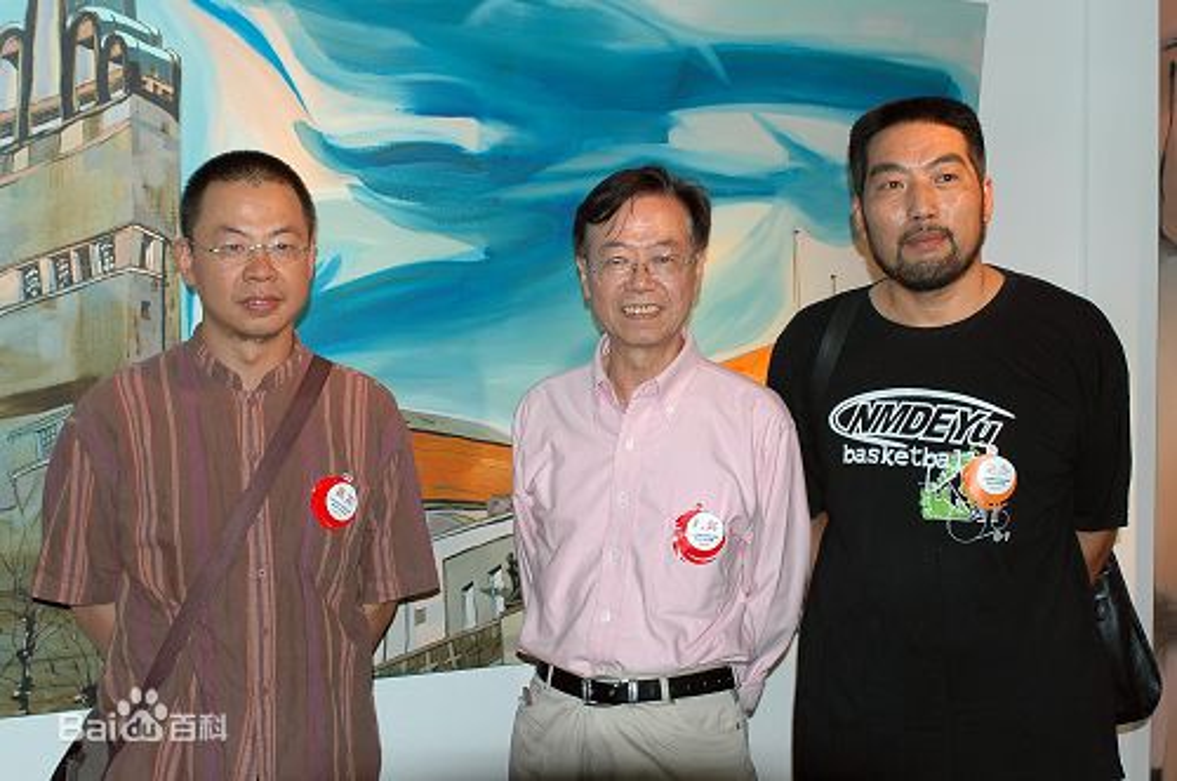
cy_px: 390
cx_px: 588
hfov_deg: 46.5
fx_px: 1371
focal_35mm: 42
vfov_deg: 31.8
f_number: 4
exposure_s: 1/60
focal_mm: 28
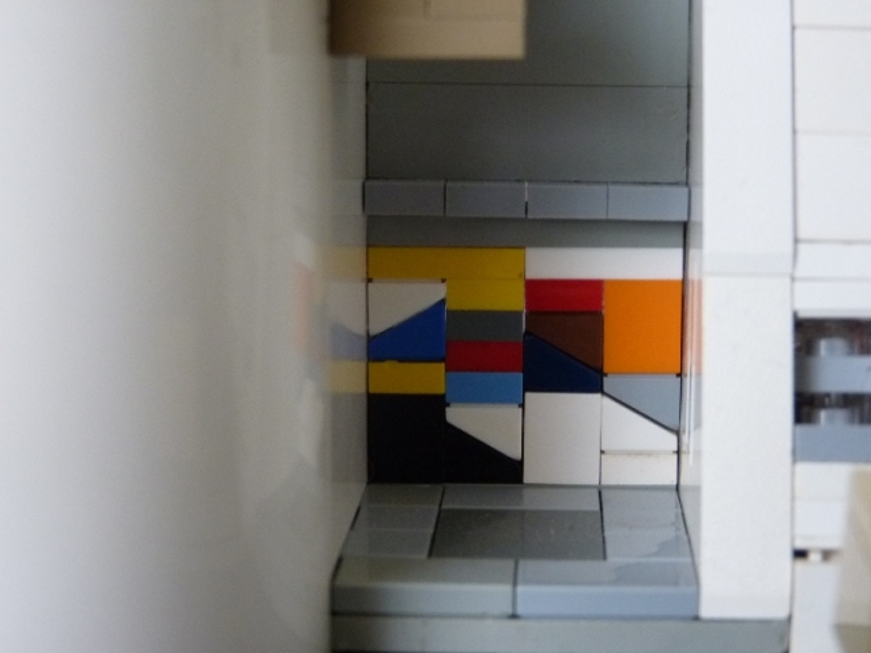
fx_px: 1812
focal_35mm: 72
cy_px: 326
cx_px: 436
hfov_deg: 27.0
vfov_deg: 20.4
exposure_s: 1/20
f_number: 3.4
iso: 400
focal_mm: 12.8
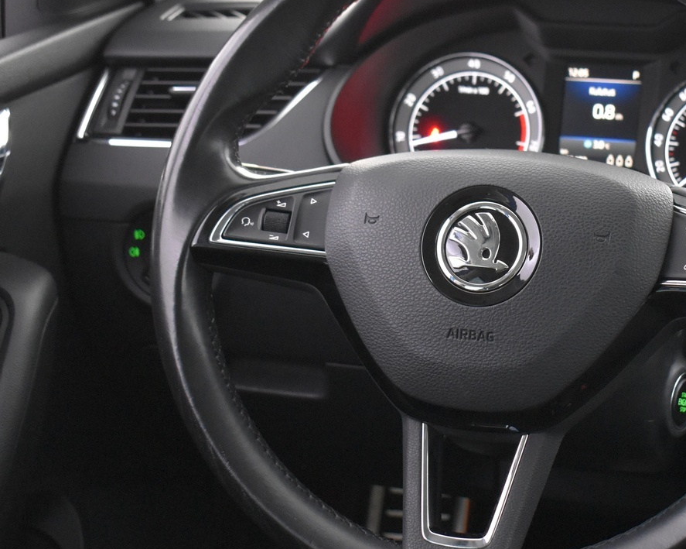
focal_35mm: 72
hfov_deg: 26.1
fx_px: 1461
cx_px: 515
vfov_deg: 21.3
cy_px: 276
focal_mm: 28
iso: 3200
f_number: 4.2
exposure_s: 1/15
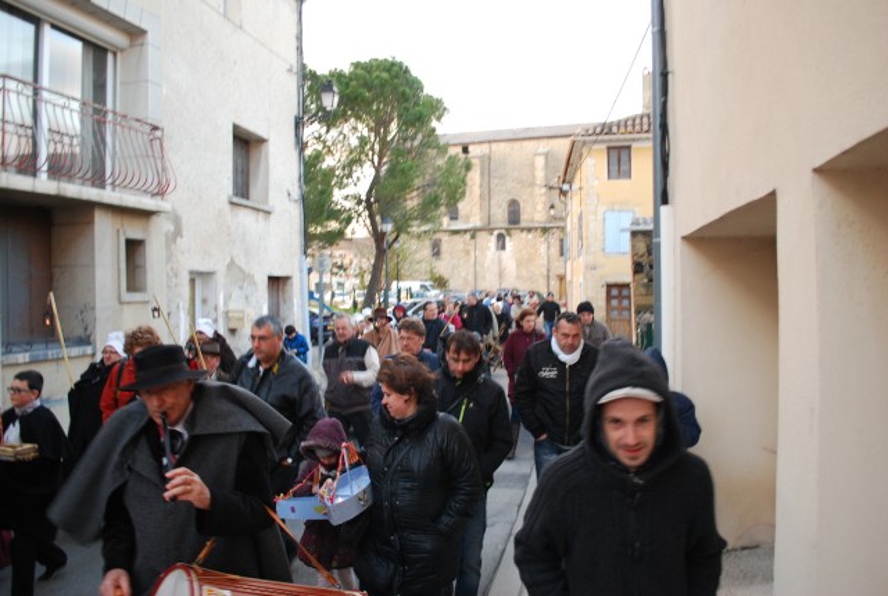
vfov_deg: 48.1
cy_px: 298
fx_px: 667
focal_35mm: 27
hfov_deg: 67.3
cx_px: 444
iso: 450
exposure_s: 1/30
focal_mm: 18
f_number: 3.5
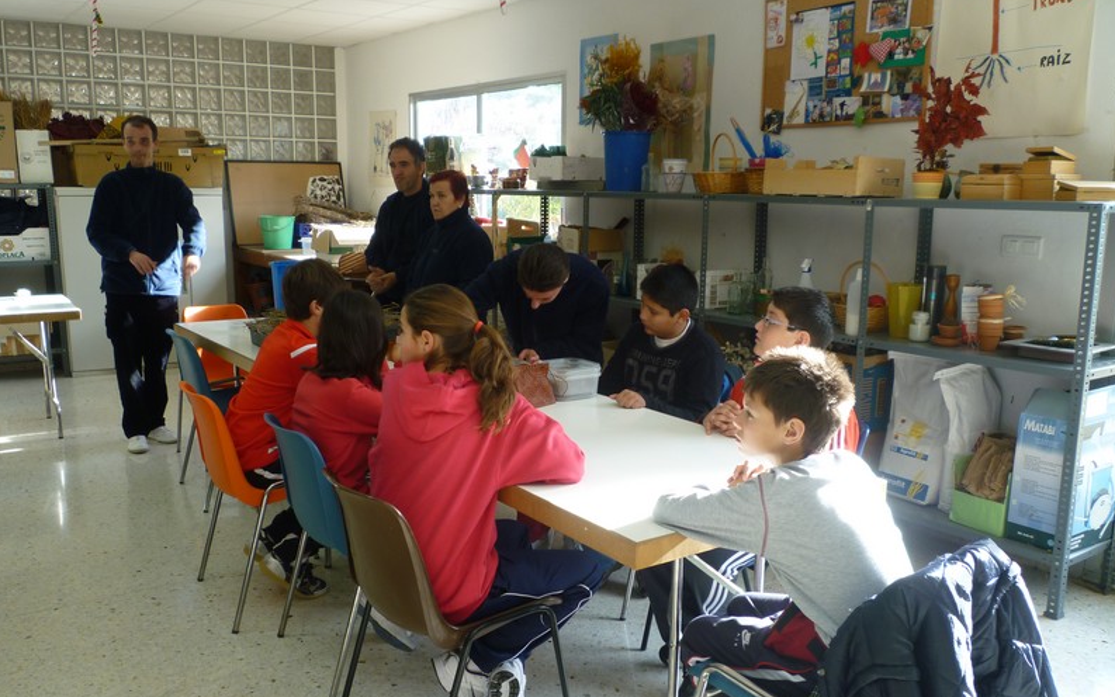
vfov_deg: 40.6
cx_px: 557
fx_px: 942
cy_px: 386
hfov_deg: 61.2
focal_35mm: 31
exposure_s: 1/40
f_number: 3.3
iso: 80
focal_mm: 5.2
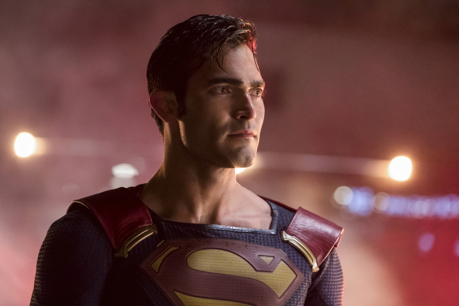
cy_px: 153
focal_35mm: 153
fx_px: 1951
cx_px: 230
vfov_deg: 9.0
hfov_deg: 13.4
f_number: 3.2
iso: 6400
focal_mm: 102.2
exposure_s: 1/125
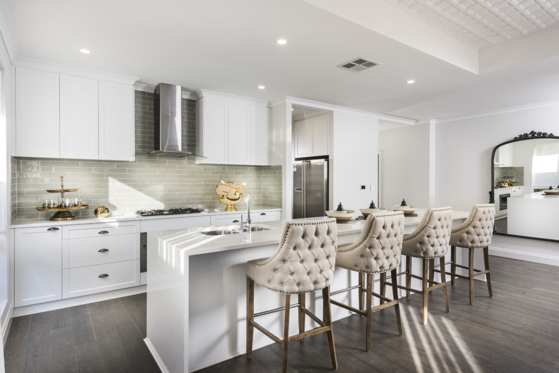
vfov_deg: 59.5
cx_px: 280
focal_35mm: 21
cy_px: 186
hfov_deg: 81.2
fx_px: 326
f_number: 9.5
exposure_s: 1/8
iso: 200
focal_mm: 21
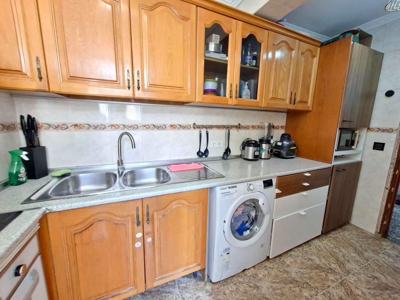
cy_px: 150
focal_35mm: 13
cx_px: 200
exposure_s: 1/24
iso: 250
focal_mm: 1.74
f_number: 2.2
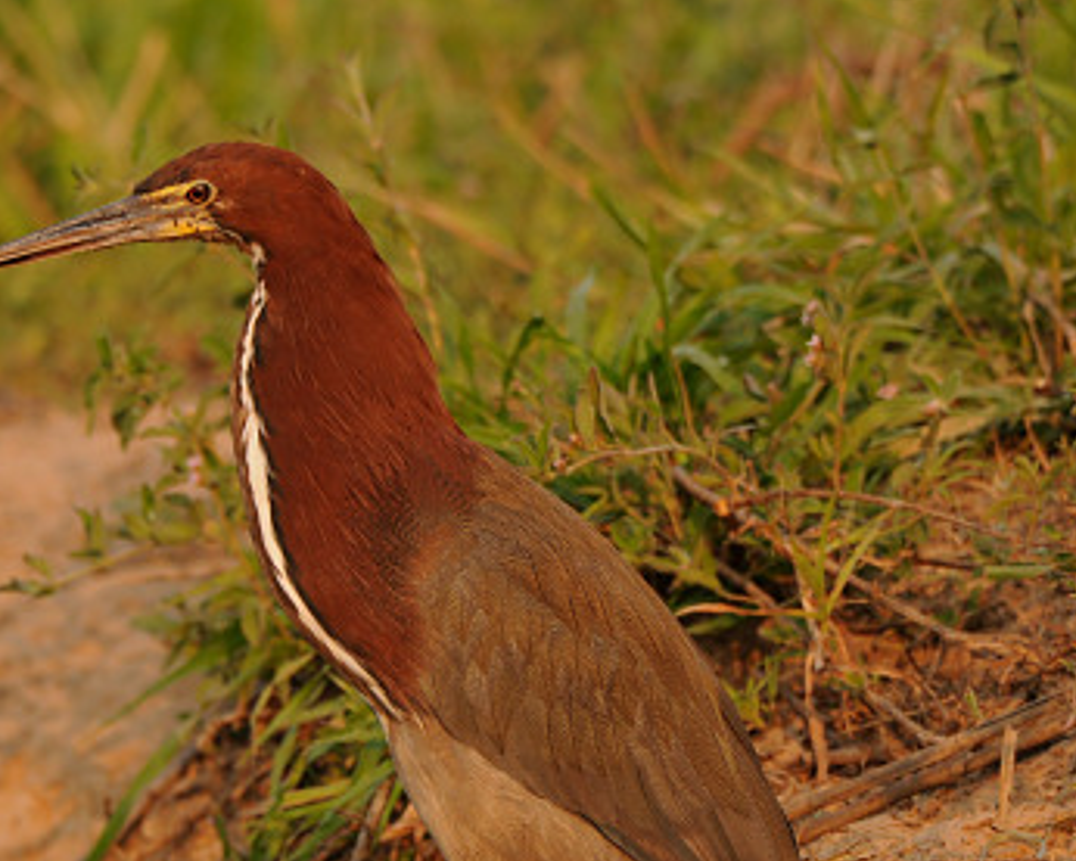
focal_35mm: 878
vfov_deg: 1.8
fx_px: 27968
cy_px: 541
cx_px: 432
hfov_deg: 2.2
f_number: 4.5
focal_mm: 360
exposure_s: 1/320
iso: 200
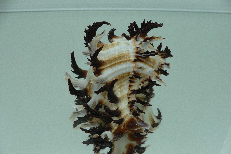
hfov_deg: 50.7
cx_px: 117
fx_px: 244
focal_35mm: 38
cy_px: 90
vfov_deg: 35.0
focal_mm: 4.6
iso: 80
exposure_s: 1/60
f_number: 2.8
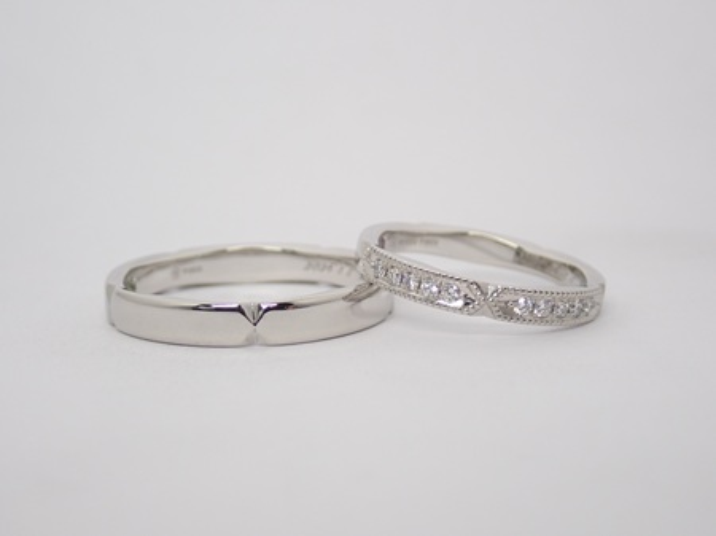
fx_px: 1592
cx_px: 358
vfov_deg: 19.1
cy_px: 268
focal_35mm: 77
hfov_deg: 25.3
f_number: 4.1
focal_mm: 13.65
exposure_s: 1/125
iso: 200
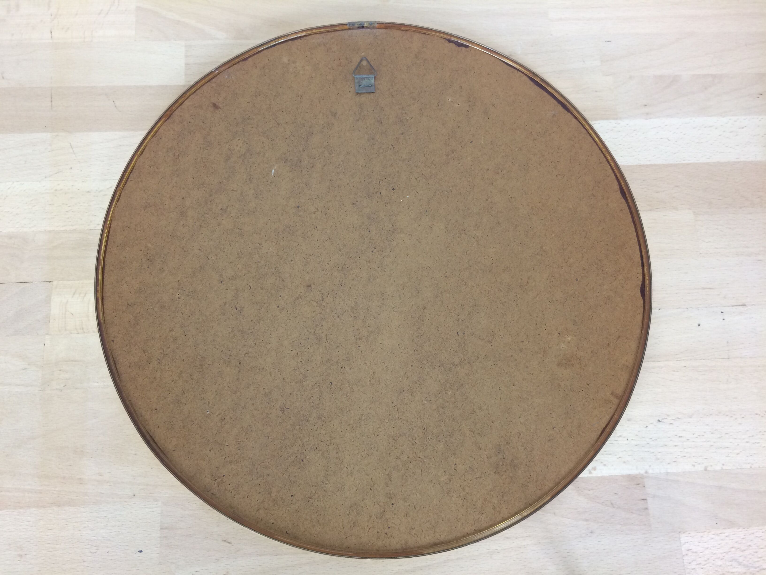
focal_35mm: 29
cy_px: 288
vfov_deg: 48.2
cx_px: 383
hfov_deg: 61.7
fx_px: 642
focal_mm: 4.15
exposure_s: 1/33
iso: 100
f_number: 2.2
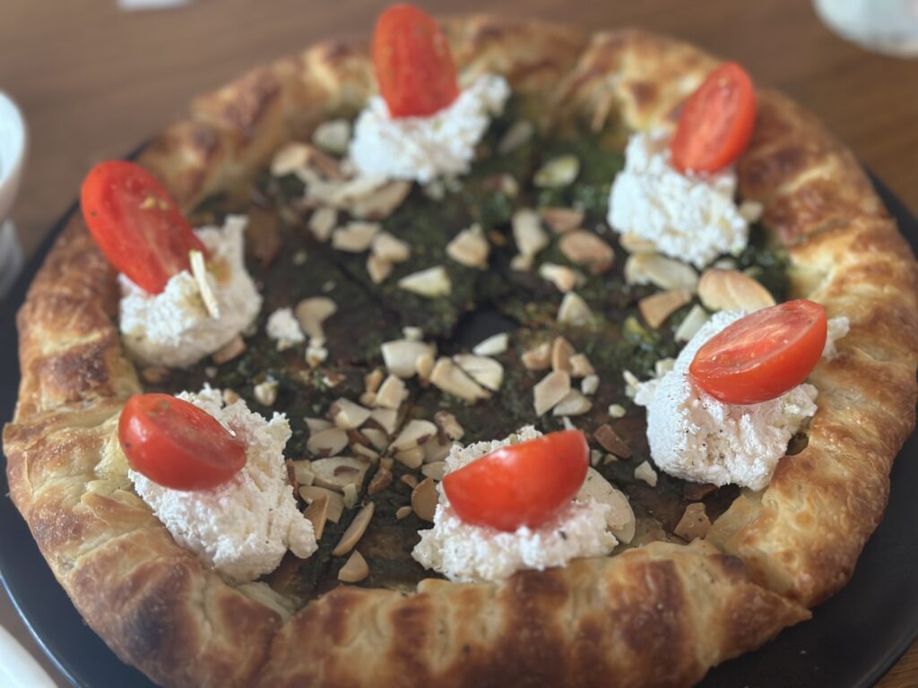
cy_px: 344
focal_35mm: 48
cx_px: 459
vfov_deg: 30.3
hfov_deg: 39.7
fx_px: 1273
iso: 320
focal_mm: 6.86
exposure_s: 1/60
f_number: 1.78
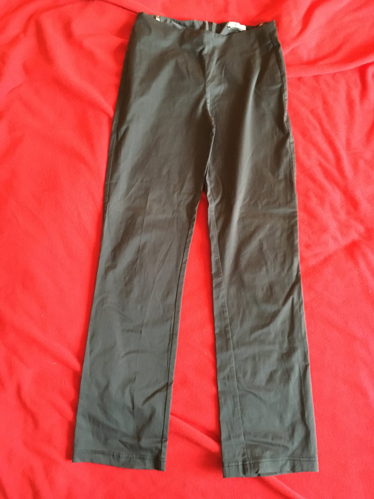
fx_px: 418
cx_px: 187
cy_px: 250
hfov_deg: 48.2
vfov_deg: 61.7
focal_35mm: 29
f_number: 2.2
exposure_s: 1/17
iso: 250
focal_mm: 4.15
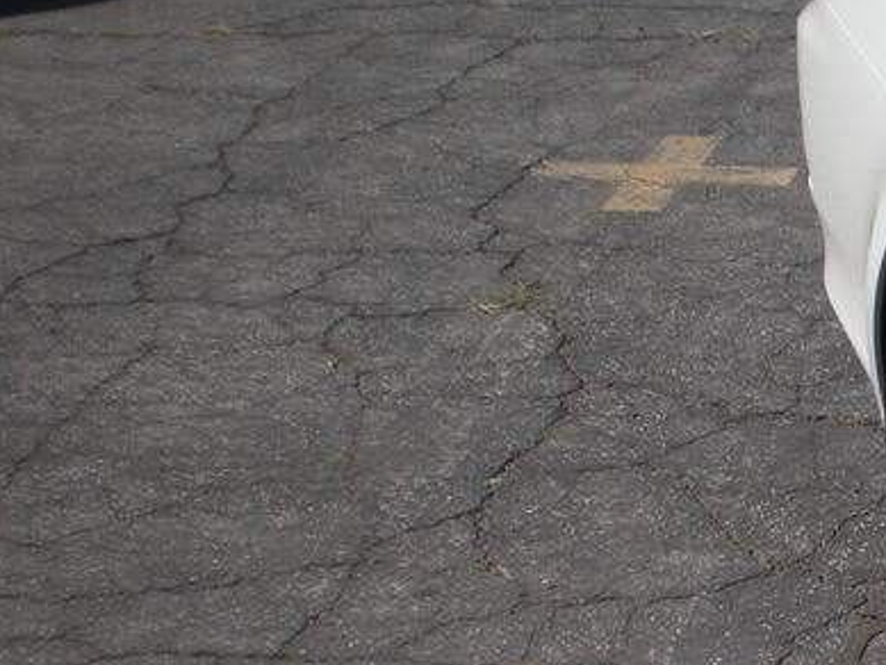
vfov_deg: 14.7
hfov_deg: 18.5
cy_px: 574
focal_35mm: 100
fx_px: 2560
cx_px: 1086
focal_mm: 6.3
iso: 64
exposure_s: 1/634
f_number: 4.6
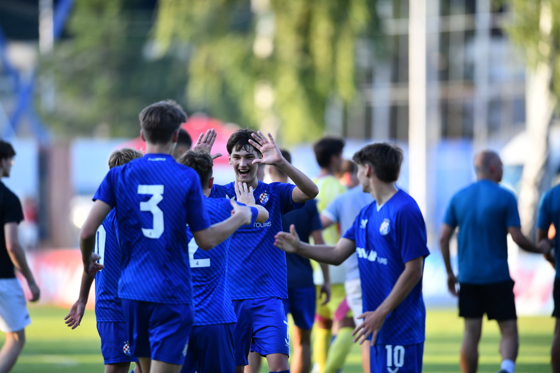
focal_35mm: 400
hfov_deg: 5.2
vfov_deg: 3.4
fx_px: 6219
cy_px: 186
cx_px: 280
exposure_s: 1/1600
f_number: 2.8
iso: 500
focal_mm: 400
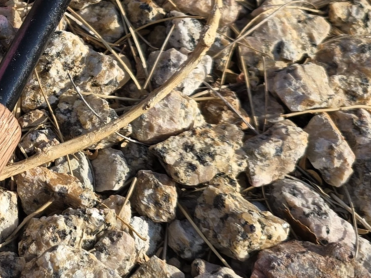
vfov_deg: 14.4
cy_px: -2
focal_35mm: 101
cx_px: -151
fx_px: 1082
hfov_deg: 17.8
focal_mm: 6.3
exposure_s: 1/845
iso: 12
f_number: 1.7
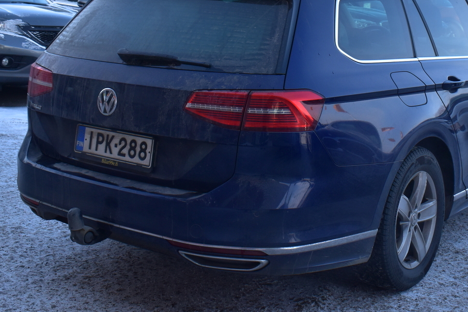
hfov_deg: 33.8
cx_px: 295
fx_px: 767
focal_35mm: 59
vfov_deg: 22.8
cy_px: 78
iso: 400
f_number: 9.5
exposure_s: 1/250
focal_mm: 22
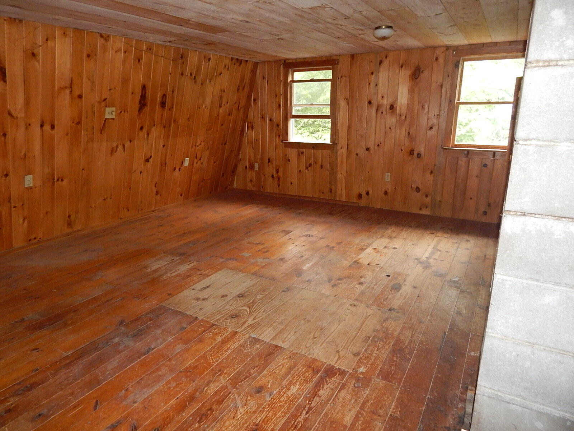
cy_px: 216
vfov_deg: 58.9
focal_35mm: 23
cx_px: 287
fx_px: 381
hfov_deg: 73.9
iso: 400
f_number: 3
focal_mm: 4
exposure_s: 1/30
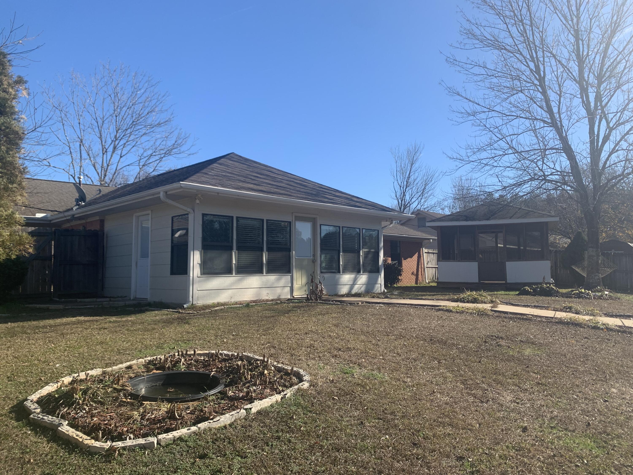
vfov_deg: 53.1
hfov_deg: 67.3
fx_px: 475
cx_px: 316
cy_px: 238
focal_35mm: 26
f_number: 1.8
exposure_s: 1/1689
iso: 25
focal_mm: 4.25
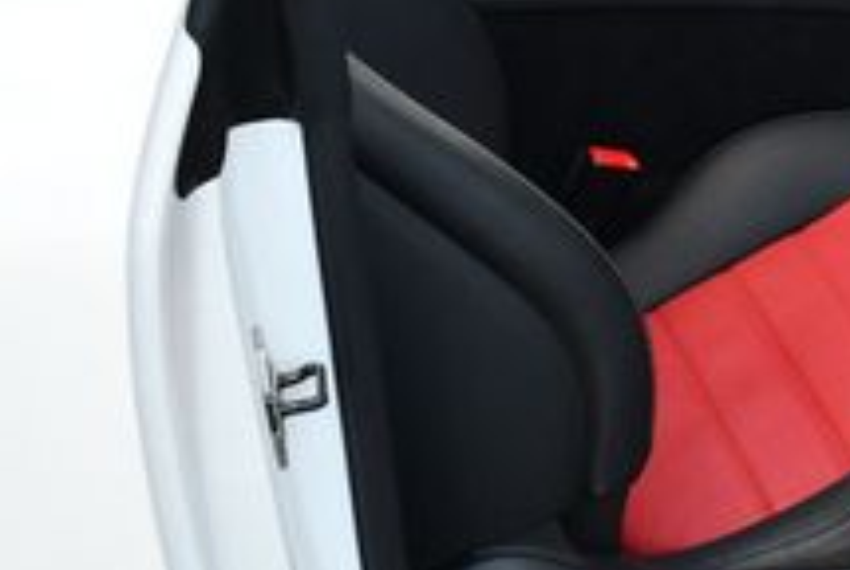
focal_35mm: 107
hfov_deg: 18.8
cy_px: -75
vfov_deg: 12.6
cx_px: 716
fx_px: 2530
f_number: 5.6
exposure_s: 1/250
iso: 400
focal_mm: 18
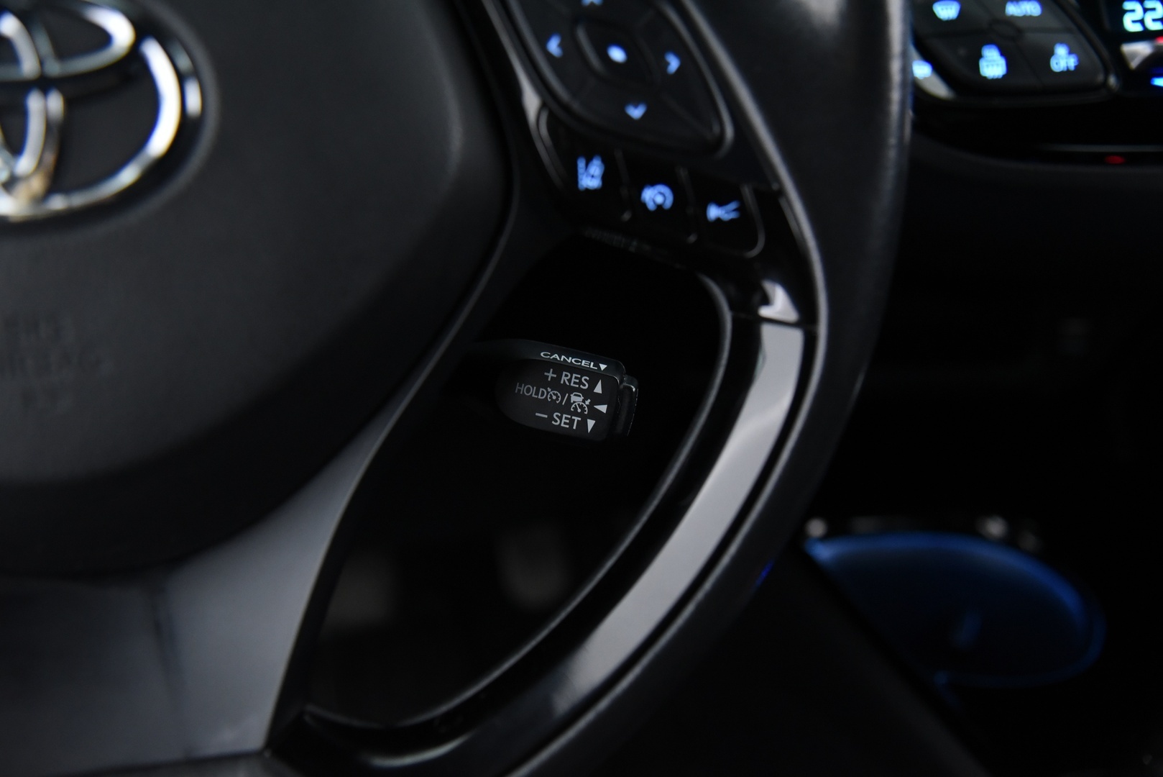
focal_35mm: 44
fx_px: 1422
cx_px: 582
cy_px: 388
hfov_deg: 44.5
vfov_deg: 30.5
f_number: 4
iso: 4000
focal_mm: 44
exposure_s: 1/15
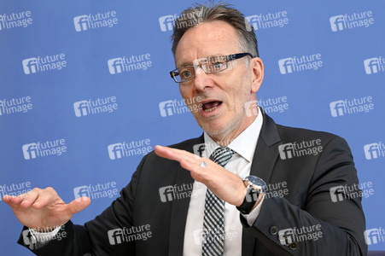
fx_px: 1282
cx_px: 192
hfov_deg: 17.1
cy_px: 128
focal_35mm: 120
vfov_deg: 11.4
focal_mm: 120
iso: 3200
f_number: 5.6
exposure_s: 1/640
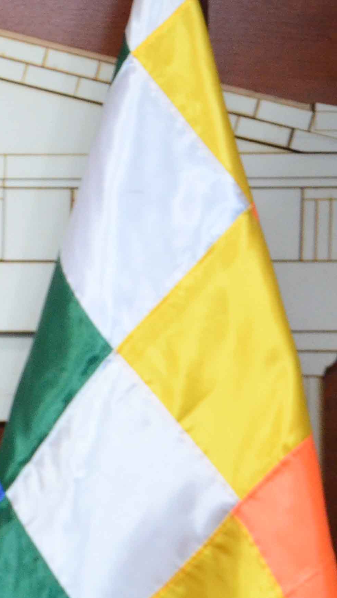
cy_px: 465
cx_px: -436
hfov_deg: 3.6
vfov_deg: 6.5
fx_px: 5263
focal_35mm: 331
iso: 2500
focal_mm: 75
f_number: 5.6
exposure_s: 1/160
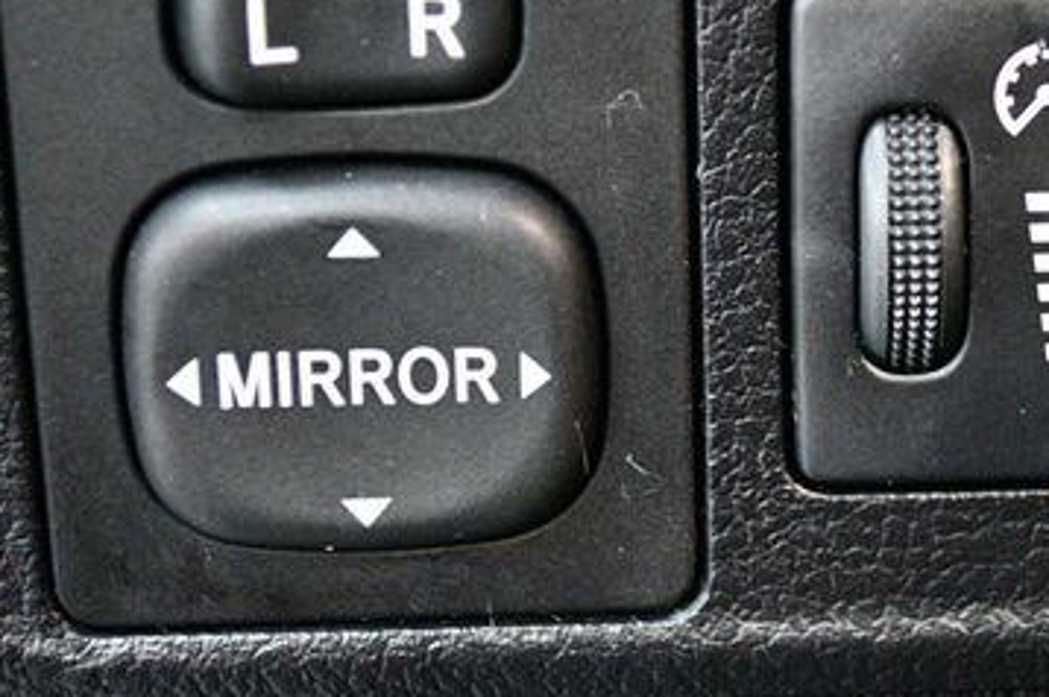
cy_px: 275
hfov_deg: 21.6
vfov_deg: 14.7
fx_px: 2707
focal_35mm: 93
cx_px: 876
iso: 12800
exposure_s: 1/60
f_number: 5
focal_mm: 35
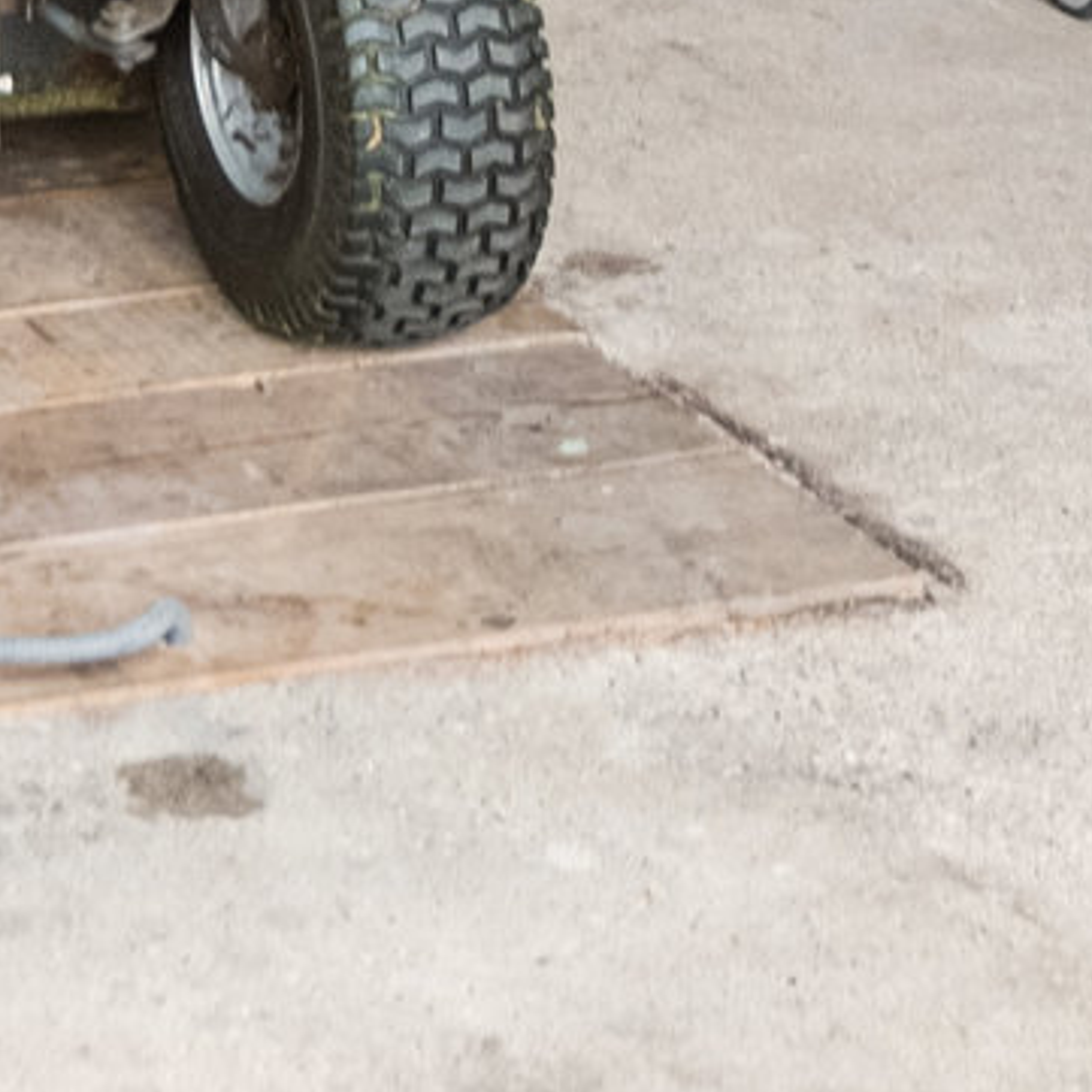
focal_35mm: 134
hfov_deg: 12.1
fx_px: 4783
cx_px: -765
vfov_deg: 11.3
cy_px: -1370
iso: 800
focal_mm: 19
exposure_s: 1/100
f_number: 9
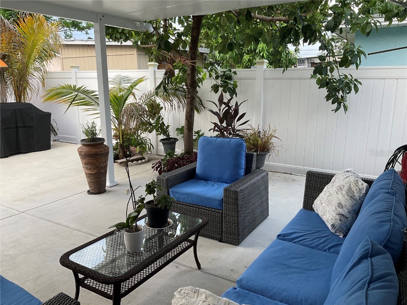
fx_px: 341
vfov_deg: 48.2
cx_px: 204
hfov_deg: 61.7
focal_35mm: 29
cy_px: 152
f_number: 1.8
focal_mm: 3
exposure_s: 1/120
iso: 40
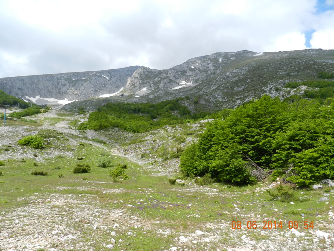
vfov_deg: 58.9
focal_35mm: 23
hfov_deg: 73.9
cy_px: 126
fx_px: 222
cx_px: 167
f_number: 4.5
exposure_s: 1/800
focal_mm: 4
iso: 160
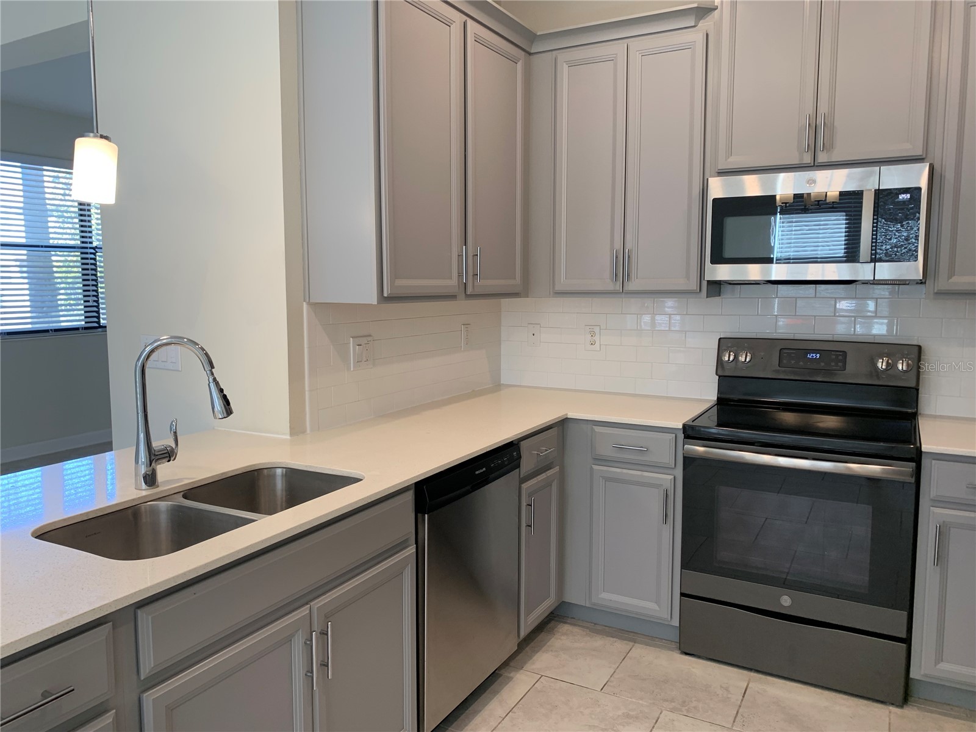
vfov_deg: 53.1
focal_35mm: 26
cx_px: 488
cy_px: 366
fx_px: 733
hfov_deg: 67.3
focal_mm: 4.25
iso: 50
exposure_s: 1/60
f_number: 1.8
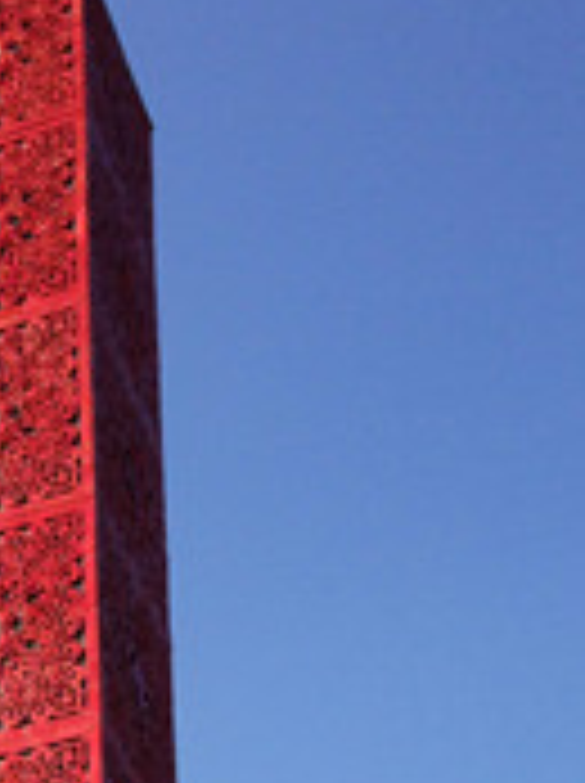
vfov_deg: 19.0
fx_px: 2146
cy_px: 1040
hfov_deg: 15.2
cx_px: -34
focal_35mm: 95
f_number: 2.4
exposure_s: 1/1261
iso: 50
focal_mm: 4.12
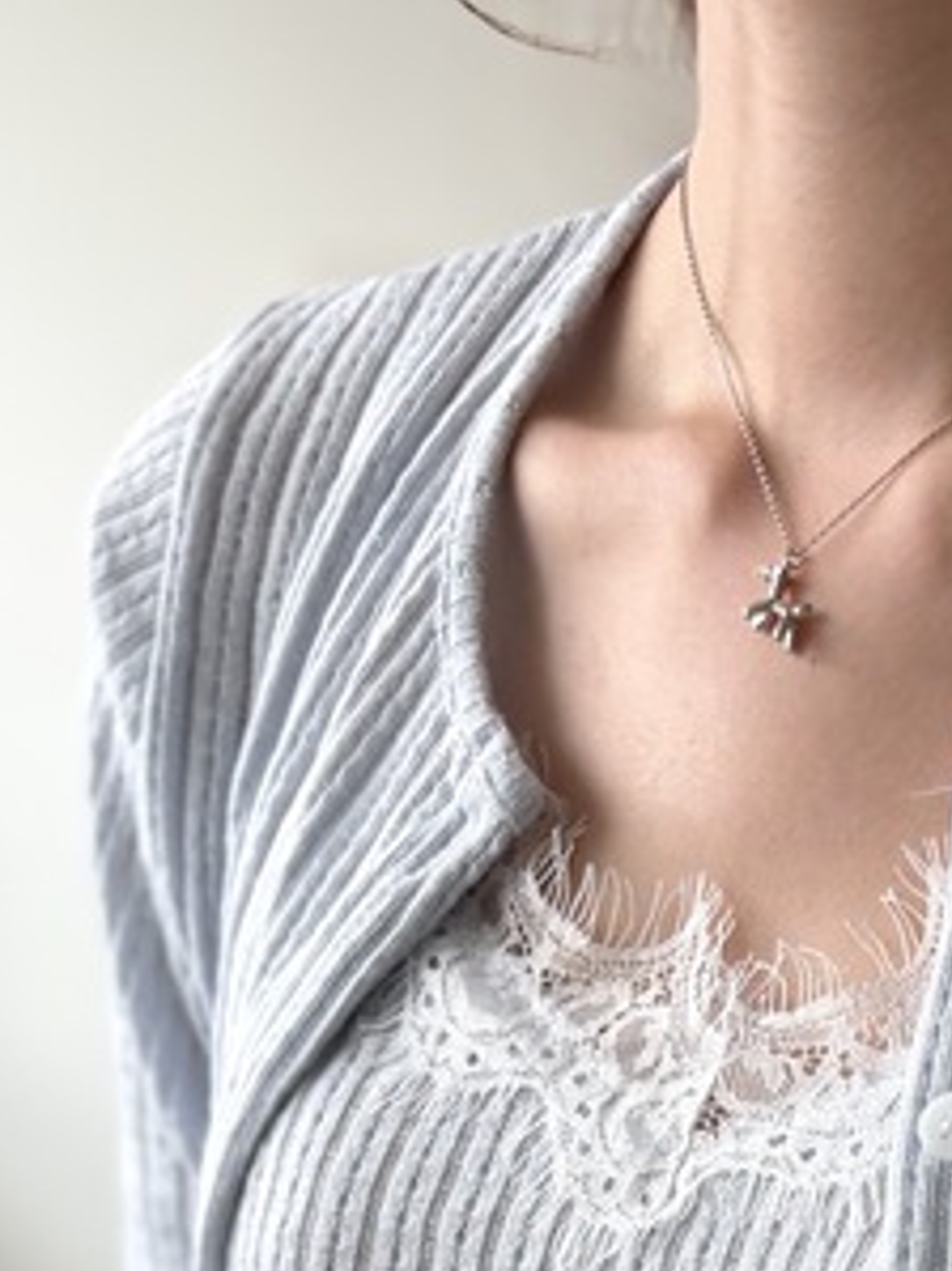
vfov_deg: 19.0
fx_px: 3192
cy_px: 2057
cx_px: 965
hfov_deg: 16.6
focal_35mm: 87
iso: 50
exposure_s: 1/120
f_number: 1.6
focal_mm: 5.96
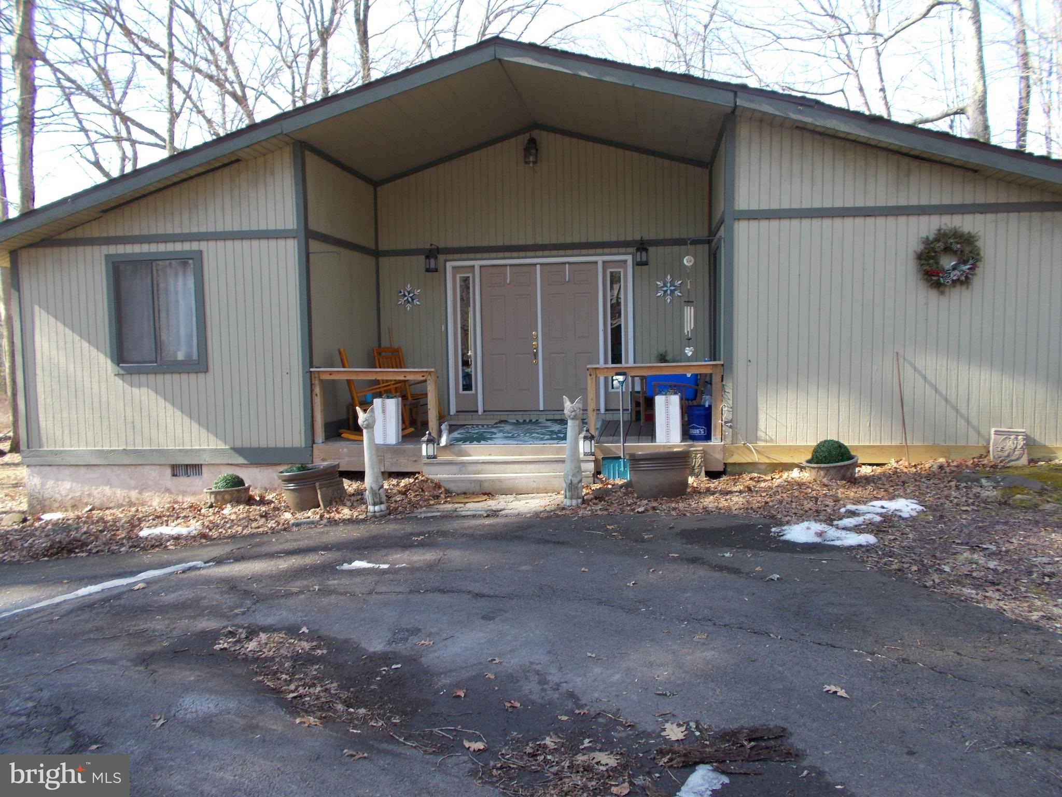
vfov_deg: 53.1
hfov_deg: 67.3
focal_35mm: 26
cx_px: 531
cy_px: 398
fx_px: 798
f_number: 3.2
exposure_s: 1/125
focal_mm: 4.6
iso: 80
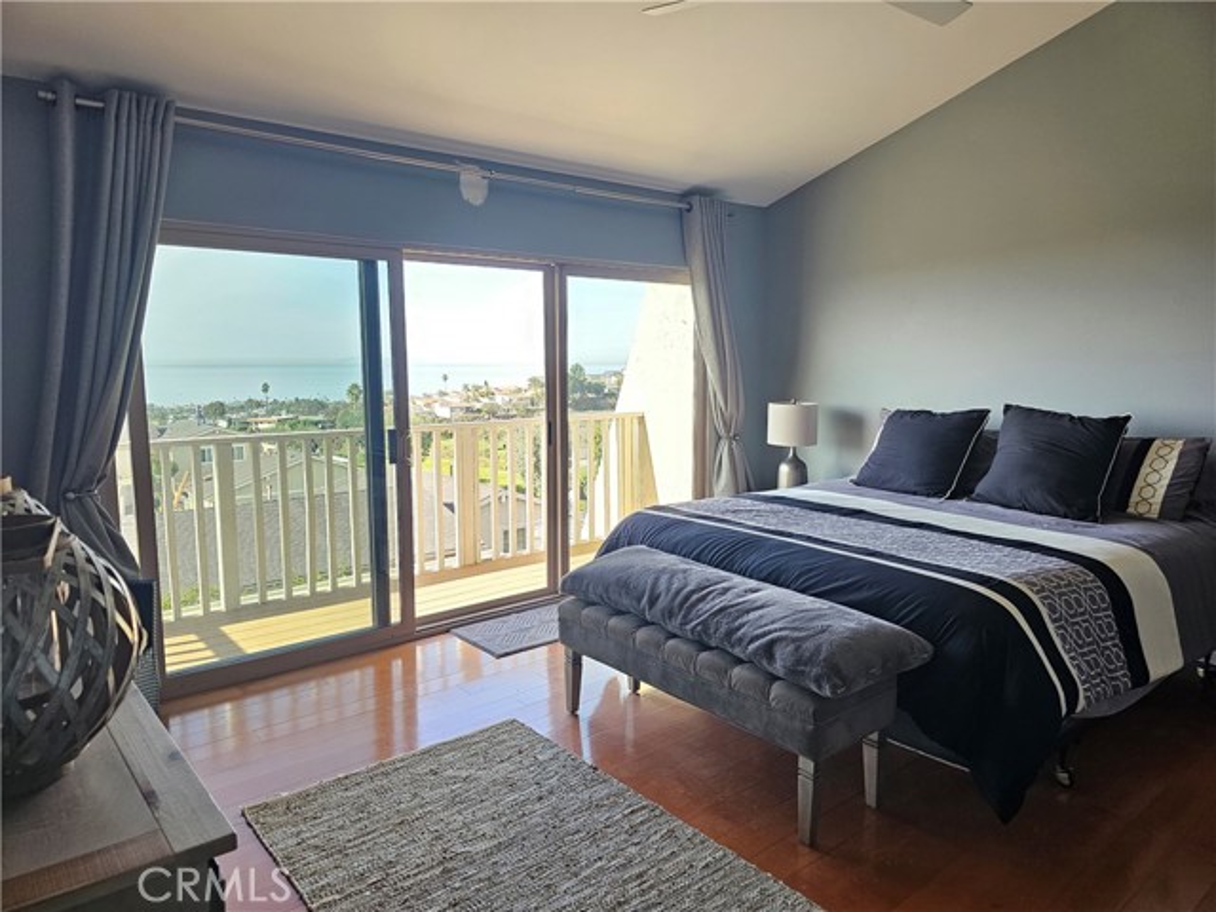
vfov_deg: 58.9
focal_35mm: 23
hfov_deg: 73.9
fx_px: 808
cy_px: 456
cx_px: 608
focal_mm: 6.3
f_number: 1.7
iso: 160
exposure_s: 1/180
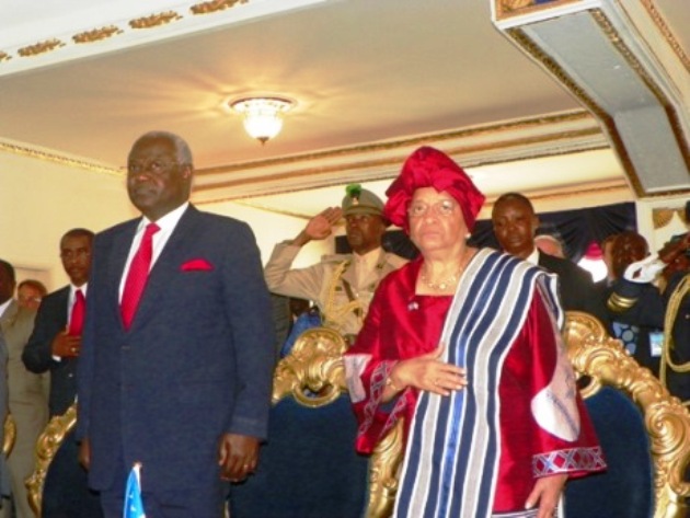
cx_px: 345
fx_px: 1037
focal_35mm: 52
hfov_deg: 36.8
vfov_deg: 28.1
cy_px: 259
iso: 250
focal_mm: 9.2
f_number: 3.5
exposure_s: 1/40
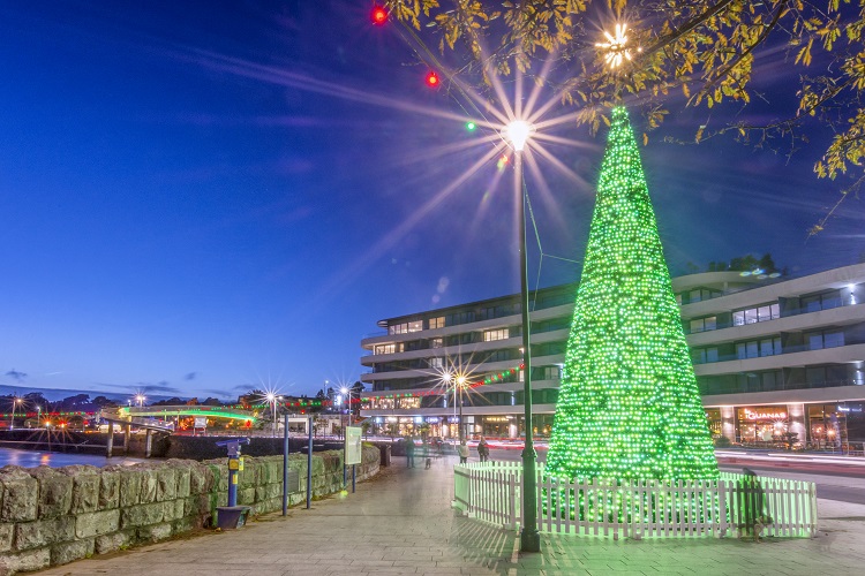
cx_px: 432
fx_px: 505
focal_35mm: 21
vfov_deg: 59.5
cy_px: 288
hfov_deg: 81.2
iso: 100
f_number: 20
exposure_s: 20
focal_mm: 14
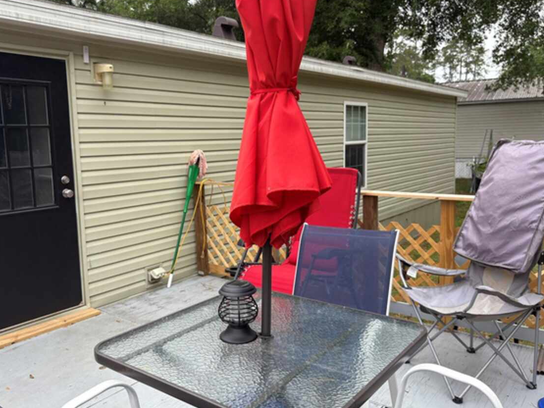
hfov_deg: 59.8
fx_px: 472
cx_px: 240
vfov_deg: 46.8
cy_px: 197
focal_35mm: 30
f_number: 1.6
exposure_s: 1/694
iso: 50
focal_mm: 5.96
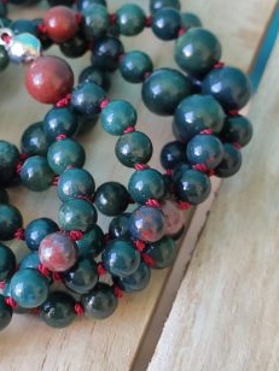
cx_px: 65
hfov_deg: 31.5
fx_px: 484
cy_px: 146
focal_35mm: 45
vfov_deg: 41.9
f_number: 1.75
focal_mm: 4.77
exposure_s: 1/33
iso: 201
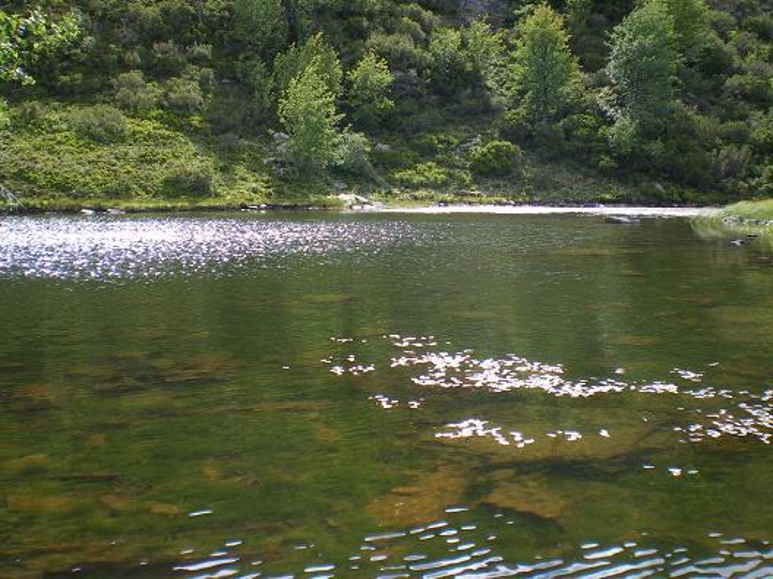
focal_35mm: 38
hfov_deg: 49.0
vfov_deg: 37.7
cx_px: 386
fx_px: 849
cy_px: 290
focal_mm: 6.3
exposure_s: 1/125
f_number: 4.6
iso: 64
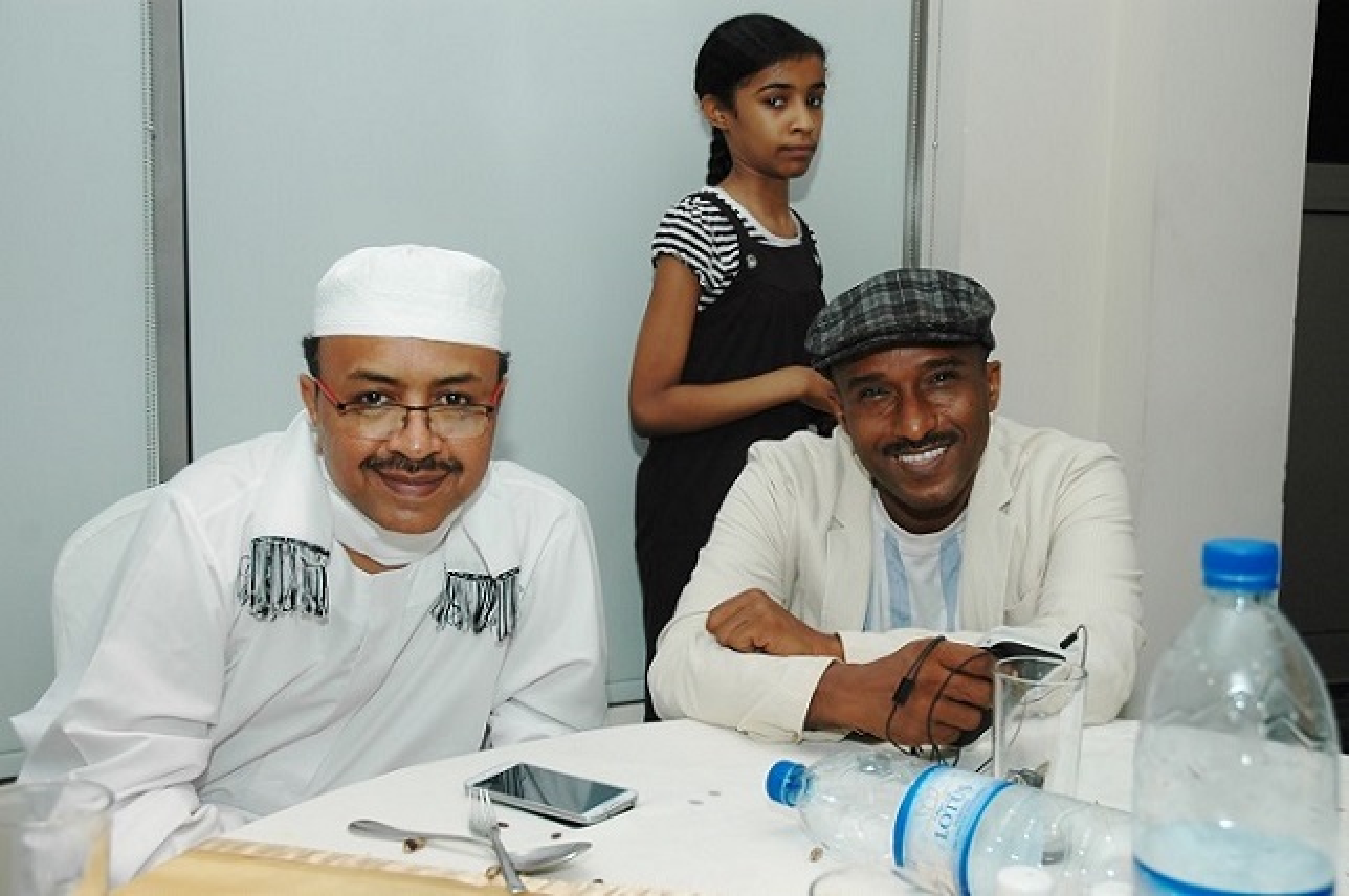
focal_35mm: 40
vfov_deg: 32.9
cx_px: 674
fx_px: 1516
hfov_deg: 48.0
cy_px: 448
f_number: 4.8
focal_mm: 27
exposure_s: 1/60
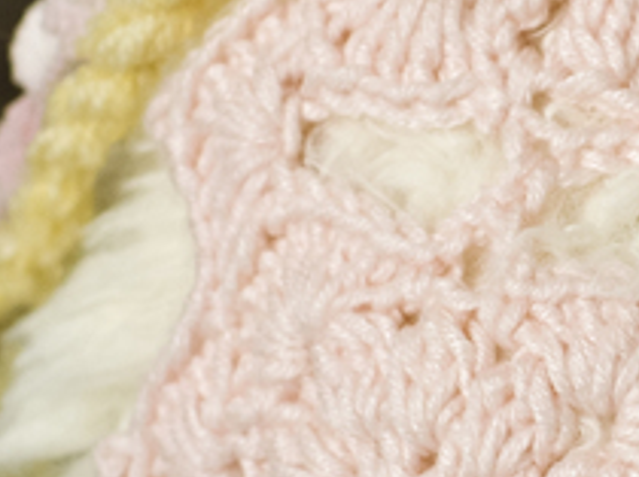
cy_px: 36
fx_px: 5324
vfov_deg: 5.1
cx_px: 1080
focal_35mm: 289
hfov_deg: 6.7
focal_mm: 35
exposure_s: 1/200
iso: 400
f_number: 3.5
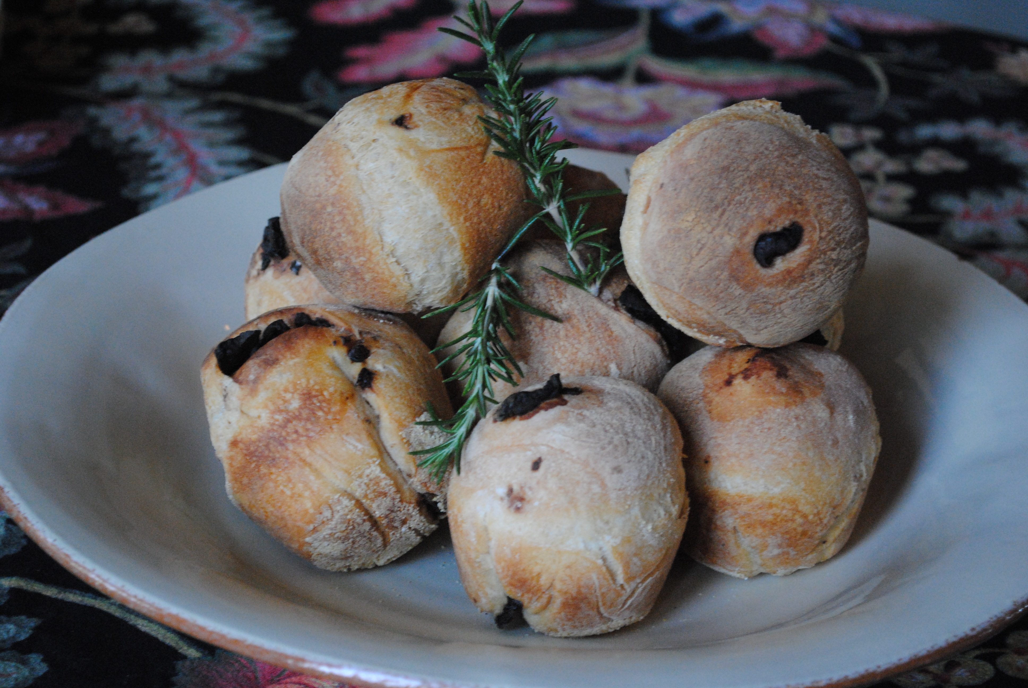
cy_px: 344
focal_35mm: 82
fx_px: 2359
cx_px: 514
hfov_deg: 24.6
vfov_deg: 16.6
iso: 1100
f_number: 5.6
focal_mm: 55
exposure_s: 1/30
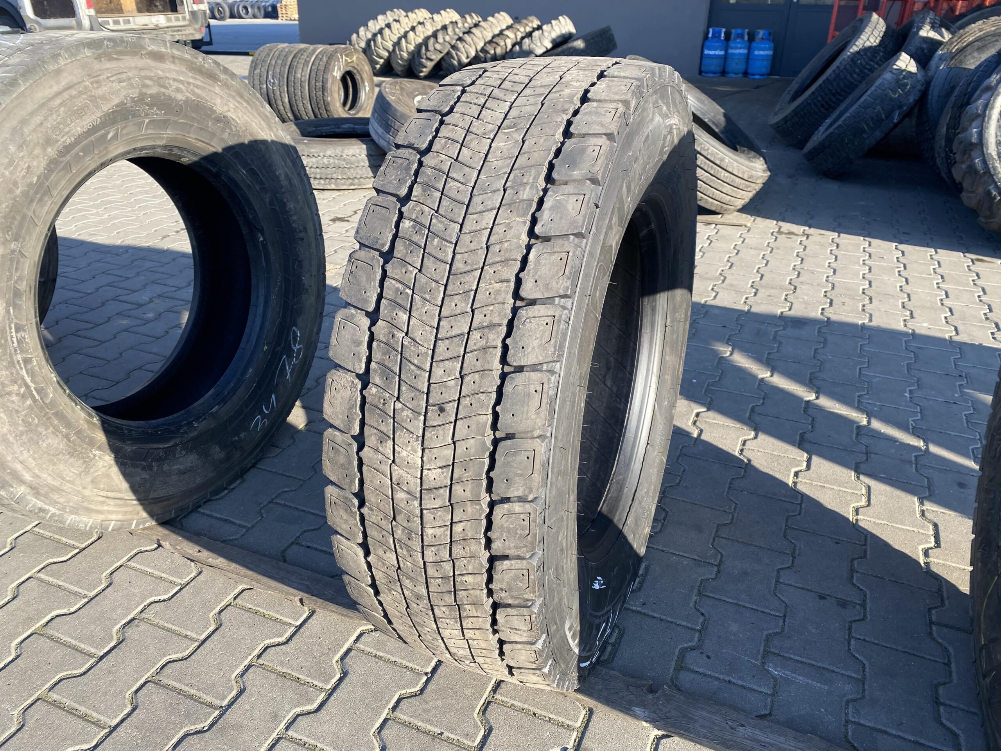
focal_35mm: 26
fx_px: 752
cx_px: 500
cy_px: 376
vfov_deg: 53.1
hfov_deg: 67.3
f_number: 1.8
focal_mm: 4.25
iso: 32
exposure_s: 1/458
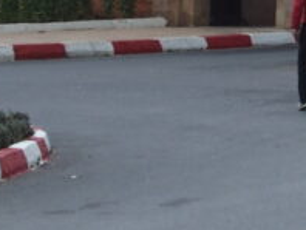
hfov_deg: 4.5
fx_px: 3841
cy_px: -333
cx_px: 620
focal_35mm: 434
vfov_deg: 3.4
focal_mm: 17.8
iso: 100
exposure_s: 1/320
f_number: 2.8
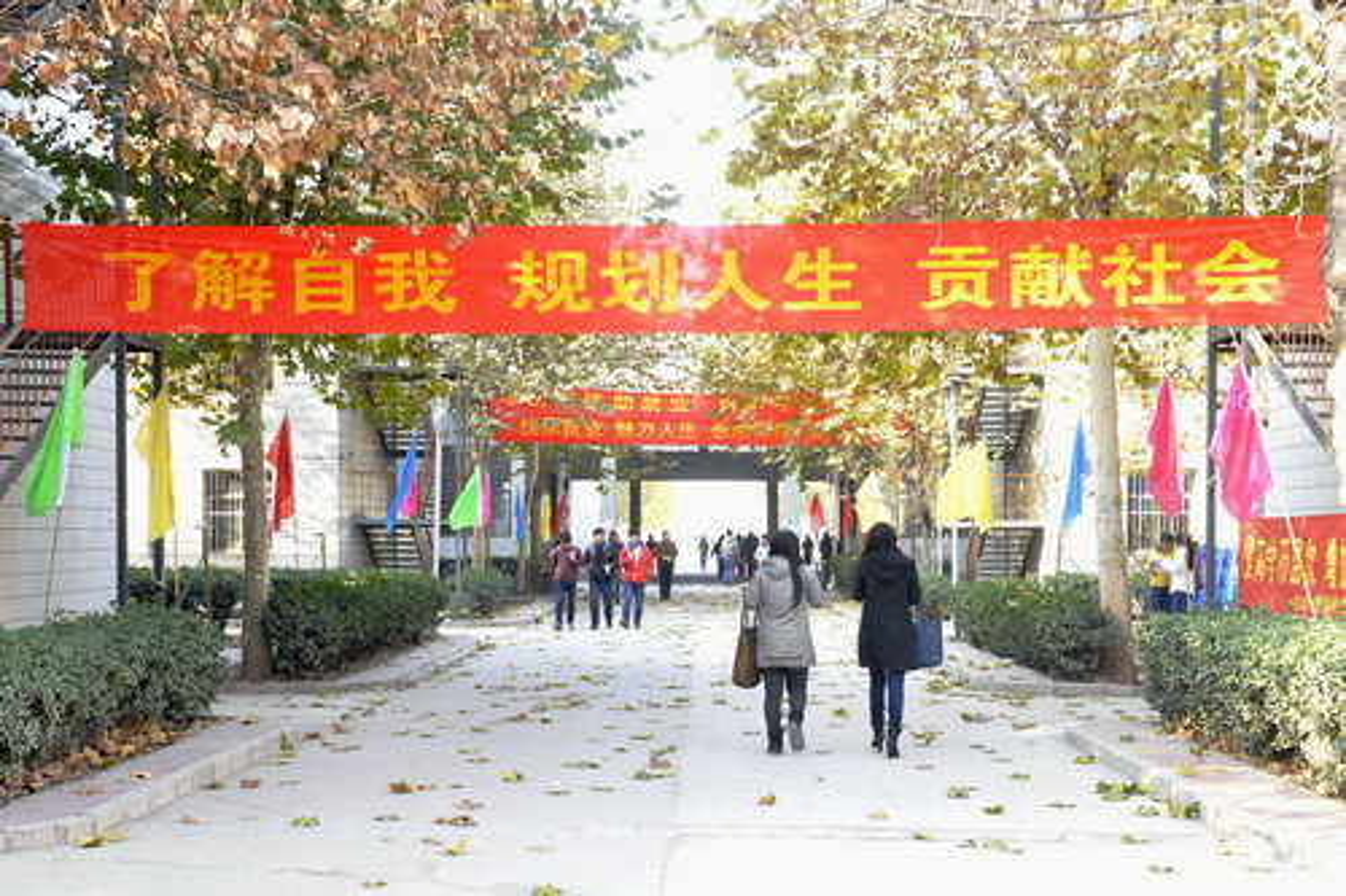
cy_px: 448
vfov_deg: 35.0
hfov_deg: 50.7
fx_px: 1420
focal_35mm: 38
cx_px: 673
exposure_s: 1/60
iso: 640
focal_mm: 38
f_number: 6.3
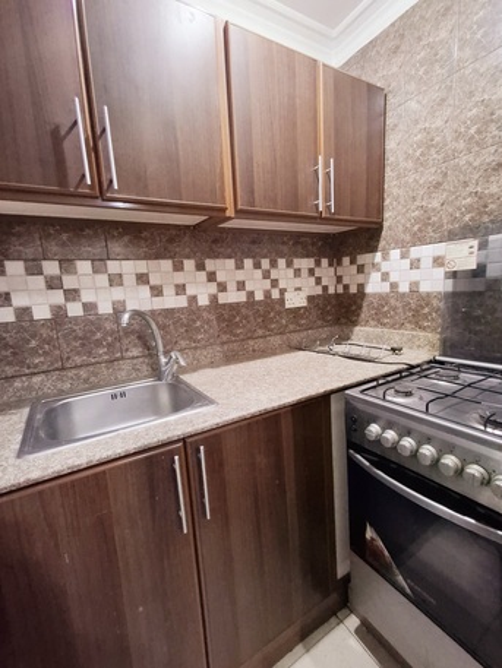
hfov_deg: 78.1
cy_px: 334
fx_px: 309
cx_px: 251
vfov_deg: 94.5
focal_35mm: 16
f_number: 2.2
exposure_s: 1/24
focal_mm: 1.64
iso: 400
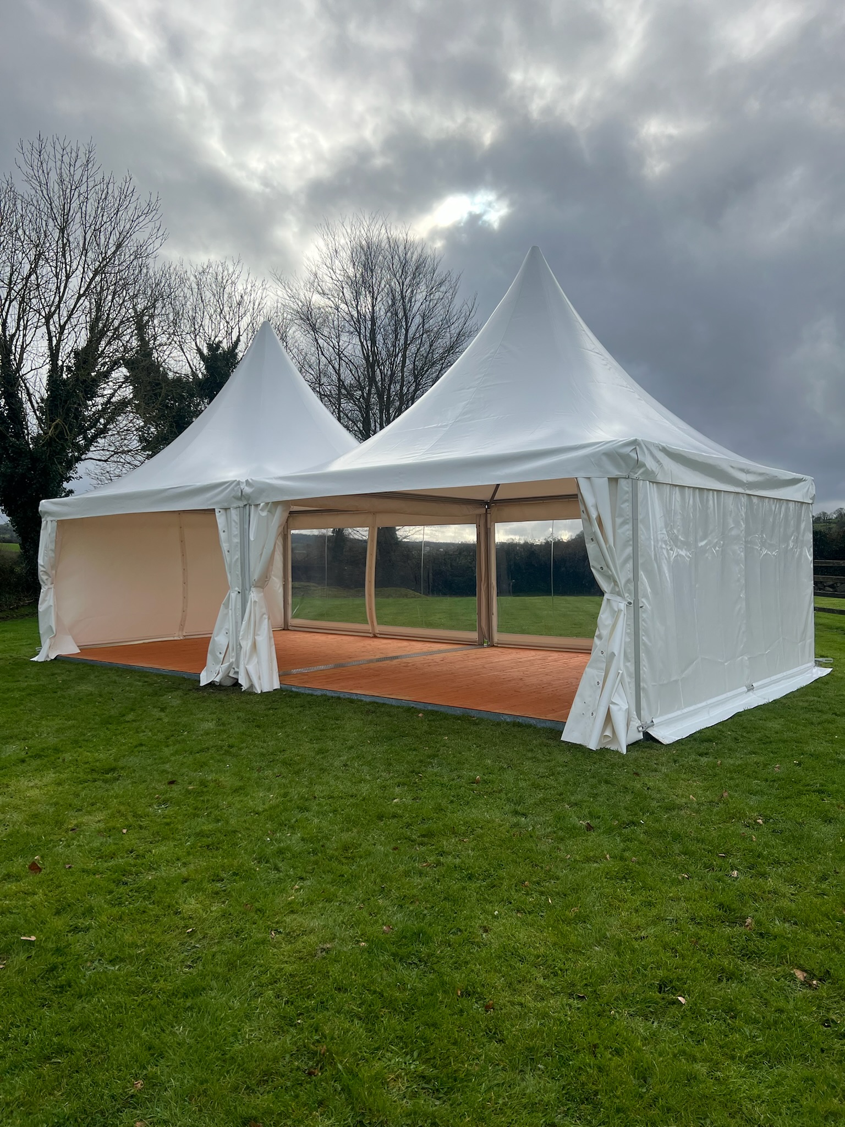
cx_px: 422
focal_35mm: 26
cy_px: 564
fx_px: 846
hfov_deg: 53.1
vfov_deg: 67.3
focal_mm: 5.7
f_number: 1.5
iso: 50
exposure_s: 1/4274
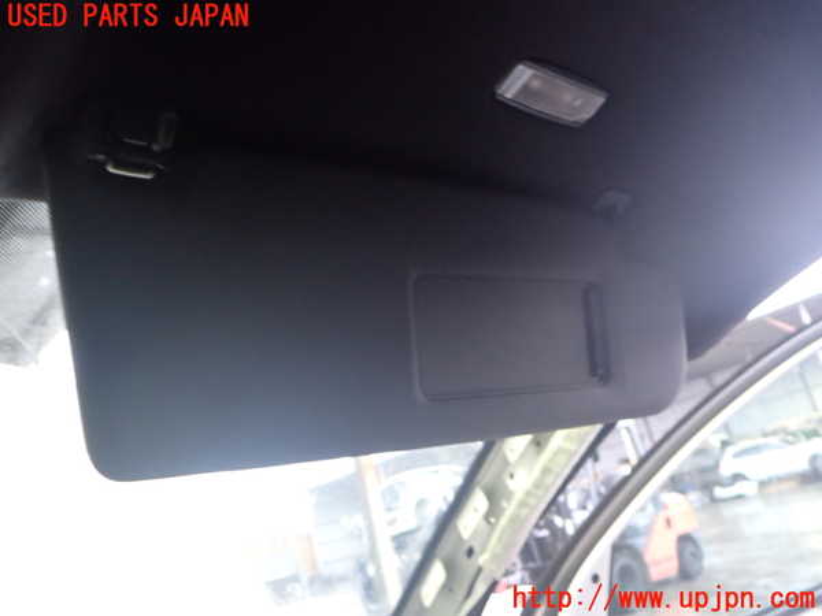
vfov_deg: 46.8
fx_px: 712
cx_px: 411
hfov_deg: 60.0
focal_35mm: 30
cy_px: 308
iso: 800
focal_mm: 5.4
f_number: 2.3
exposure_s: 1/25
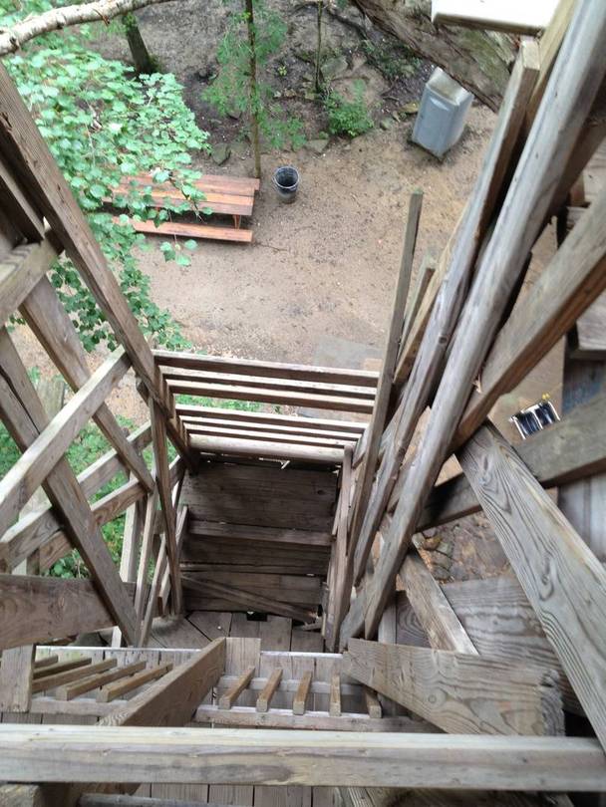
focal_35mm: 35
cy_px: 404
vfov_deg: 52.6
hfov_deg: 40.7
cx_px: 303
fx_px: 817
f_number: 2.4
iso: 64
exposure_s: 1/24
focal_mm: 4.28
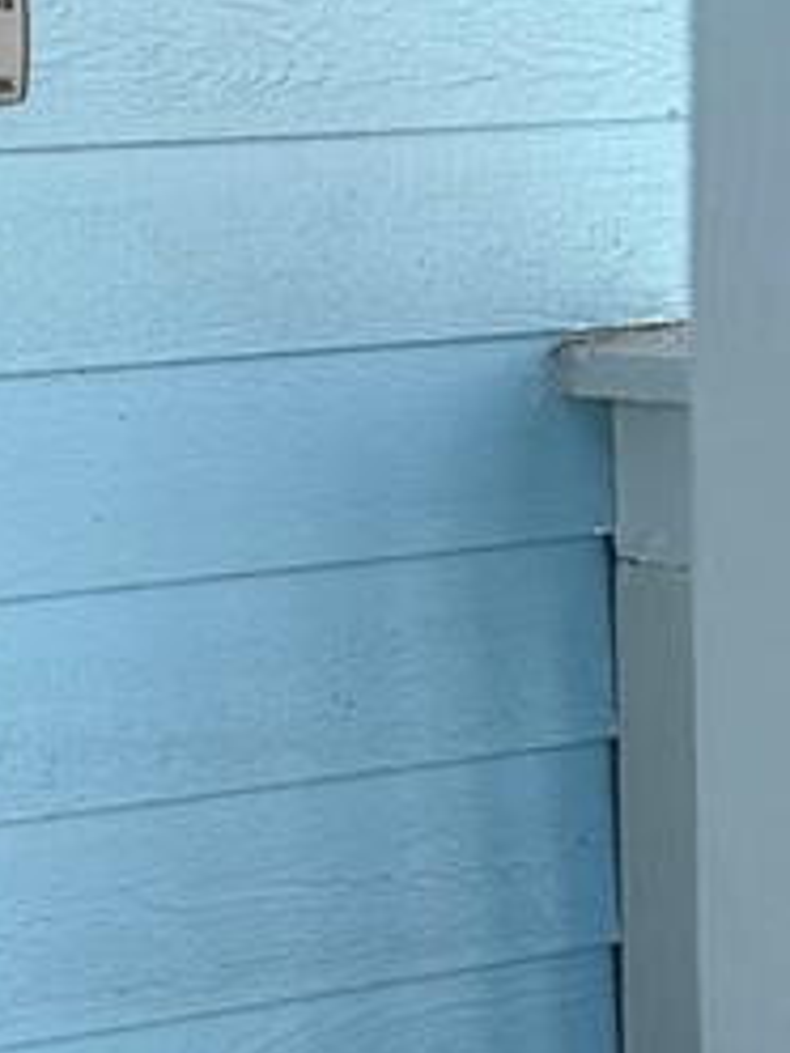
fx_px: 3834
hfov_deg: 10.9
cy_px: 217
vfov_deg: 15.5
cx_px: -722
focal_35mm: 126
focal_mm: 5.96
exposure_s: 1/313
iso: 40
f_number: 1.6
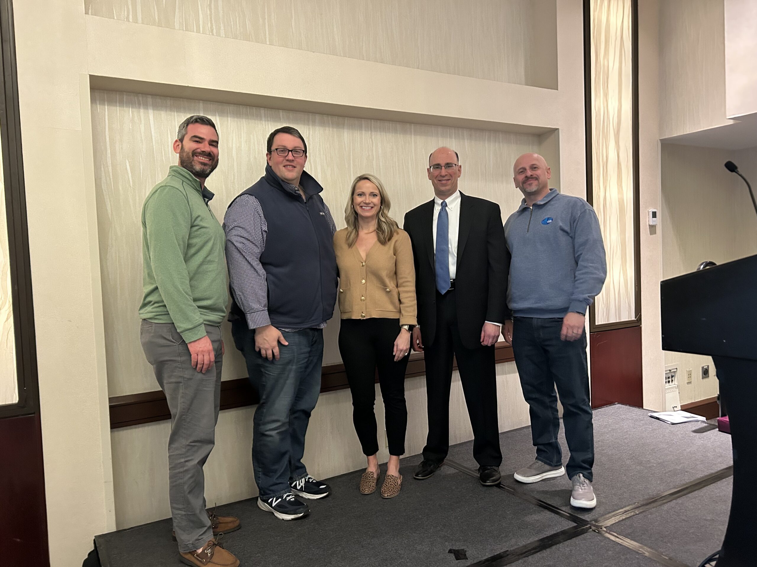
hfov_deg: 67.3
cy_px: 284
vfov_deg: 53.1
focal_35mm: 26
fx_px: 569
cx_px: 378
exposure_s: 1/40
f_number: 1.5
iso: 400
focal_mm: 5.7
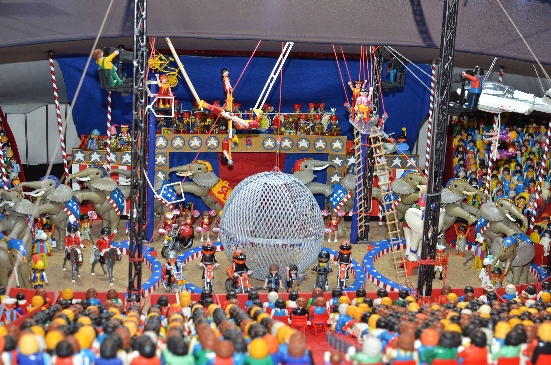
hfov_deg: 37.9
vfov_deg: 25.6
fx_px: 802
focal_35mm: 52
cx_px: 276
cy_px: 182
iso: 640
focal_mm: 35
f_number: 4.5
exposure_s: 1/60
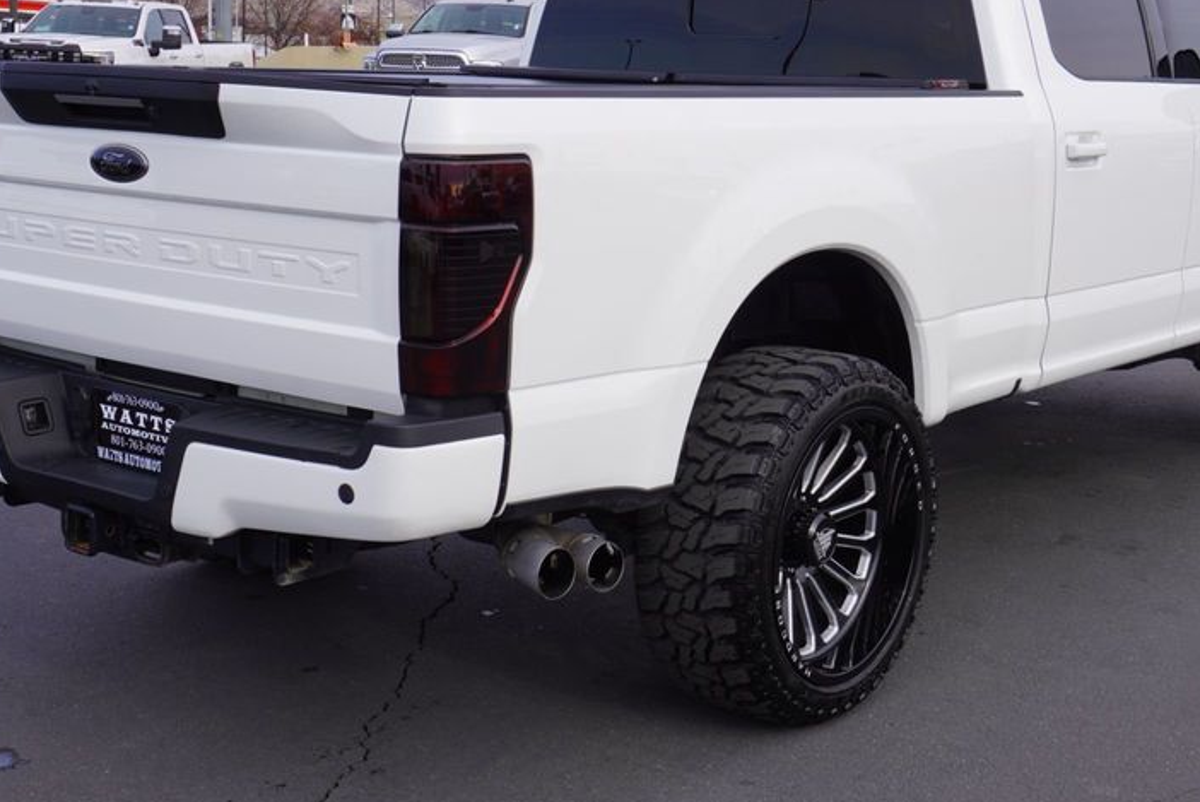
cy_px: 332
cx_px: 641
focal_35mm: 55
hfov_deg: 36.4
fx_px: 1825
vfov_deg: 24.7
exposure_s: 1/125
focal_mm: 25
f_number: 9
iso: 100
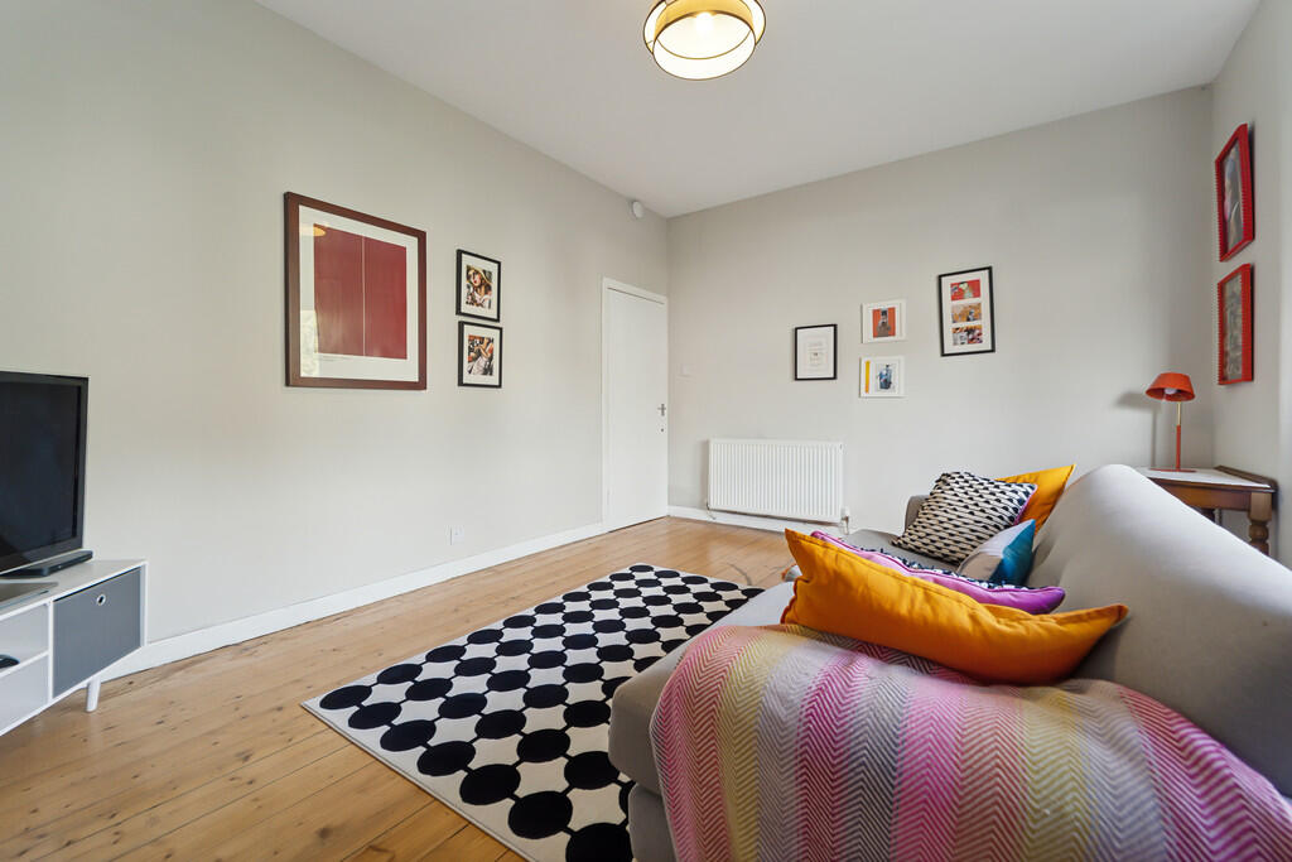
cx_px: 646
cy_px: 431
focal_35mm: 14
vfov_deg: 81.2
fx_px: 502
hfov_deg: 104.2
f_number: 4
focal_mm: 14
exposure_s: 1/100
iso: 640
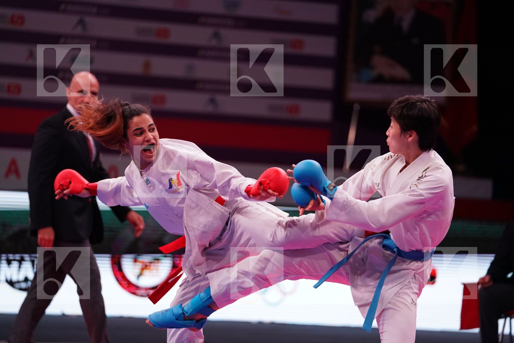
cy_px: 172
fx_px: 2341
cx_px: 257
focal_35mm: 164
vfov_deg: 8.4
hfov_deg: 12.5
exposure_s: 1/1000
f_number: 2.8
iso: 3200
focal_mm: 164
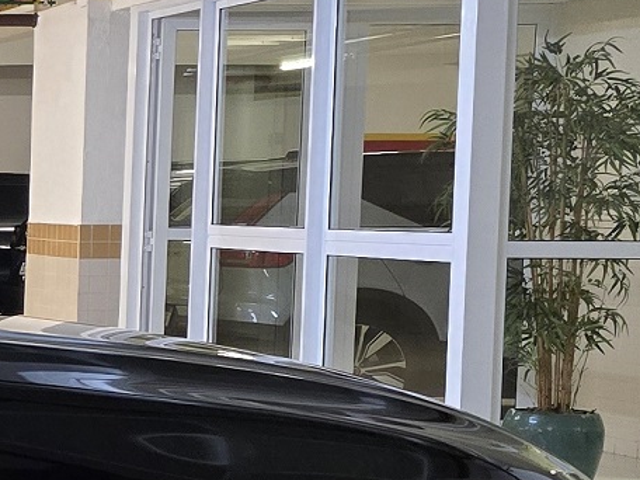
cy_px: 366
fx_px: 2237
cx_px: -731
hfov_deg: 13.4
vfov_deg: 12.2
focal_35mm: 121
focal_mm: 6.3
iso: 1250
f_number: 1.7
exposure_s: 1/60
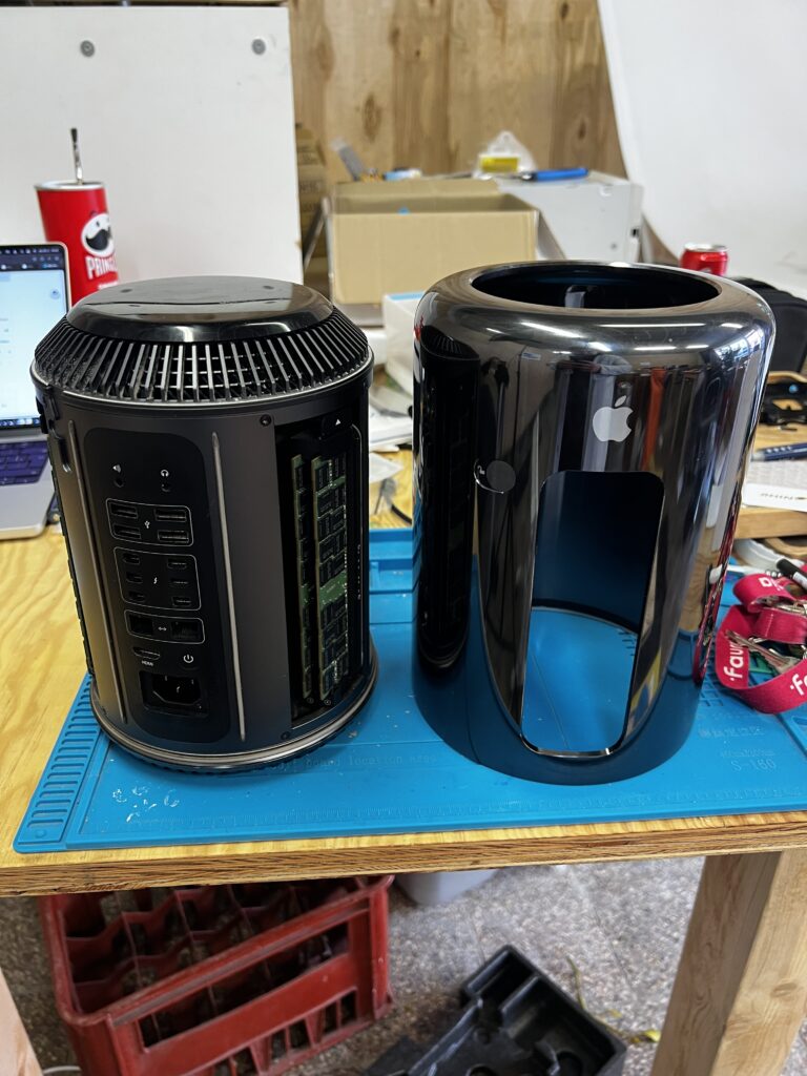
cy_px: 538
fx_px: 808
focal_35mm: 26
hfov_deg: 53.1
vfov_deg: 67.3
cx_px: 404
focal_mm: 5.7
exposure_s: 1/50
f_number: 1.5
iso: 125
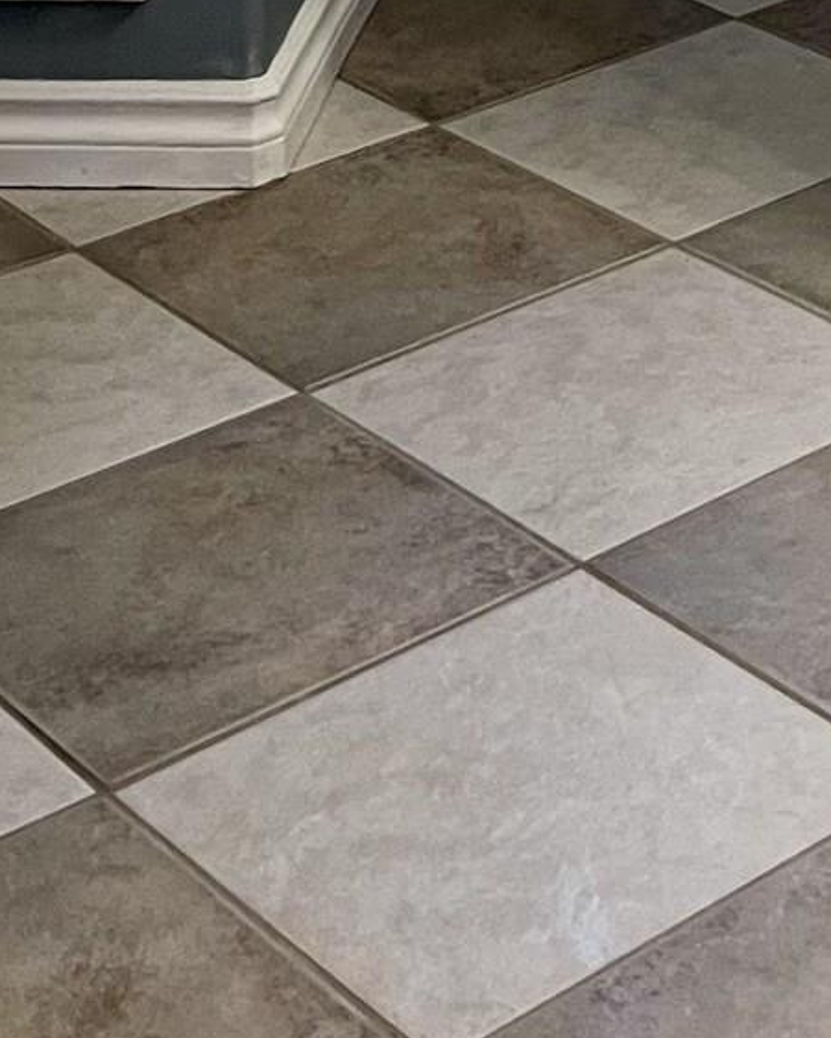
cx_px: 1088
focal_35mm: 104
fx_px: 3196
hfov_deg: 14.2
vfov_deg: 15.1
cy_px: -1021
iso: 100
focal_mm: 4.2
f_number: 1.6
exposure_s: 1/60
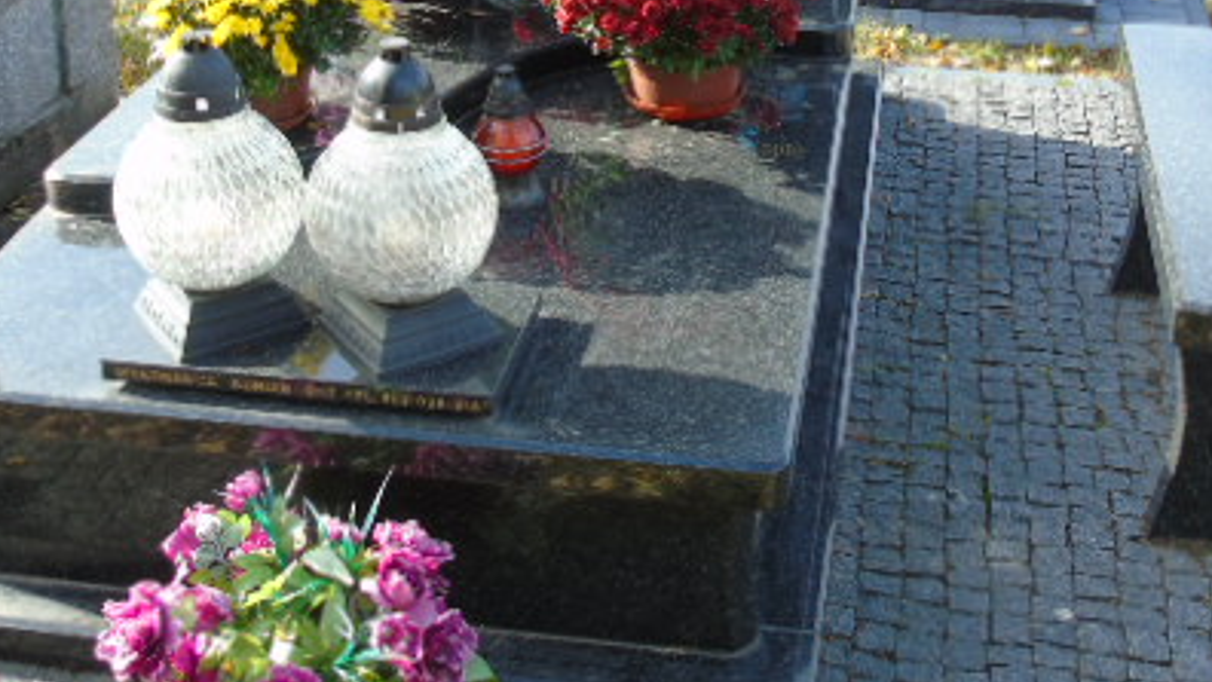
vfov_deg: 23.2
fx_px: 1639
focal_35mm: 51
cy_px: 147
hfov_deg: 40.5
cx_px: 661
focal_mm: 5.2
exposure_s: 1/125
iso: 80
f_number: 3.6
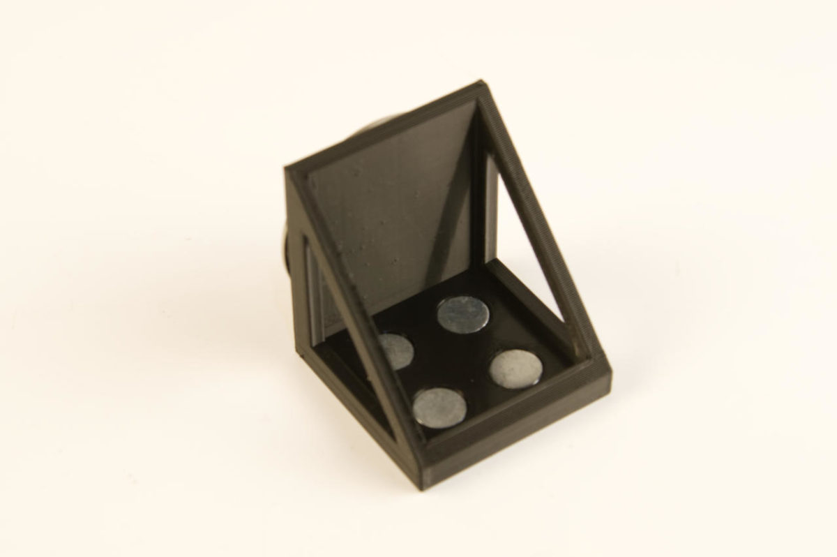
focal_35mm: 72
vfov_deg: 18.9
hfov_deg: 28.1
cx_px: 418
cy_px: 278
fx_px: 1673
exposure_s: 1/30
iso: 200
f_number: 6.3
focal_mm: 48
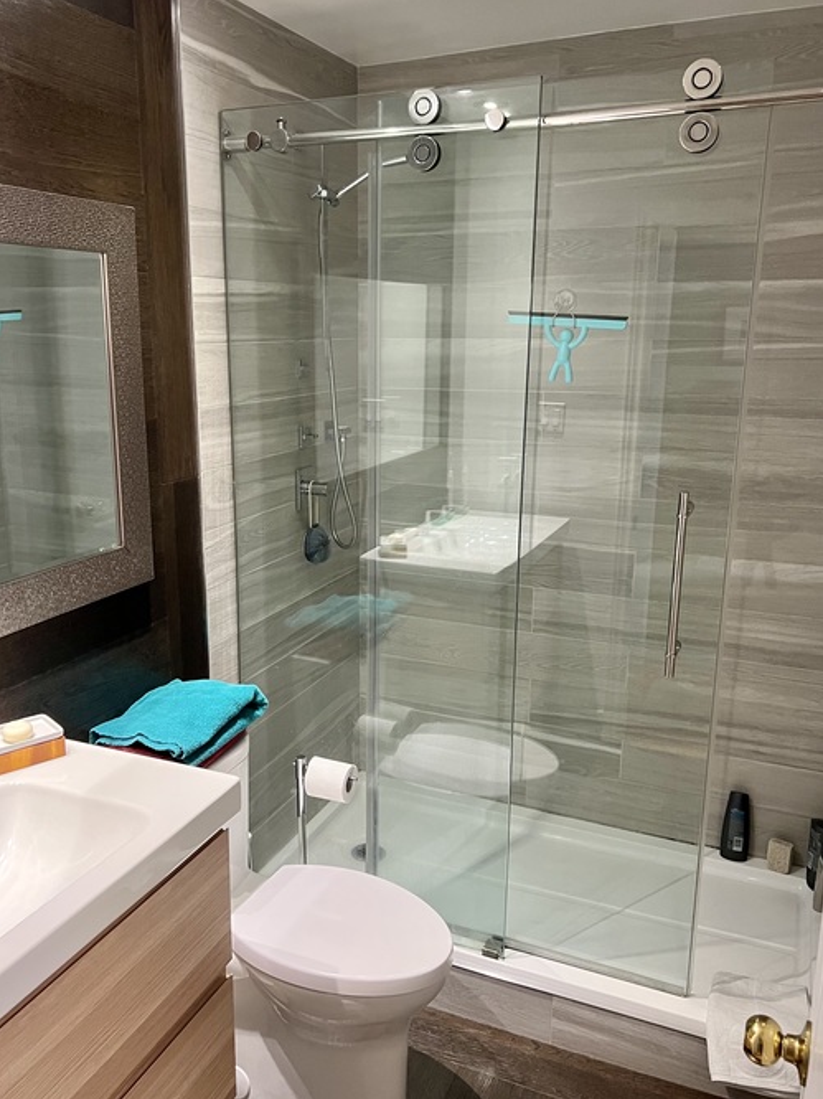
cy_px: 548
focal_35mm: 30
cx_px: 368
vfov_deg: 60.0
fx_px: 952
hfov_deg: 46.7
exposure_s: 1/60
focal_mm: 5.7
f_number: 1.5
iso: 250
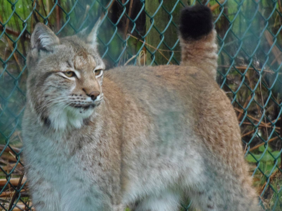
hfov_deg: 3.9
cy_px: 106
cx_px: 141
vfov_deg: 2.9
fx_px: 4187
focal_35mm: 514
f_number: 5
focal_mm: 95.3
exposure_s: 1/160
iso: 400
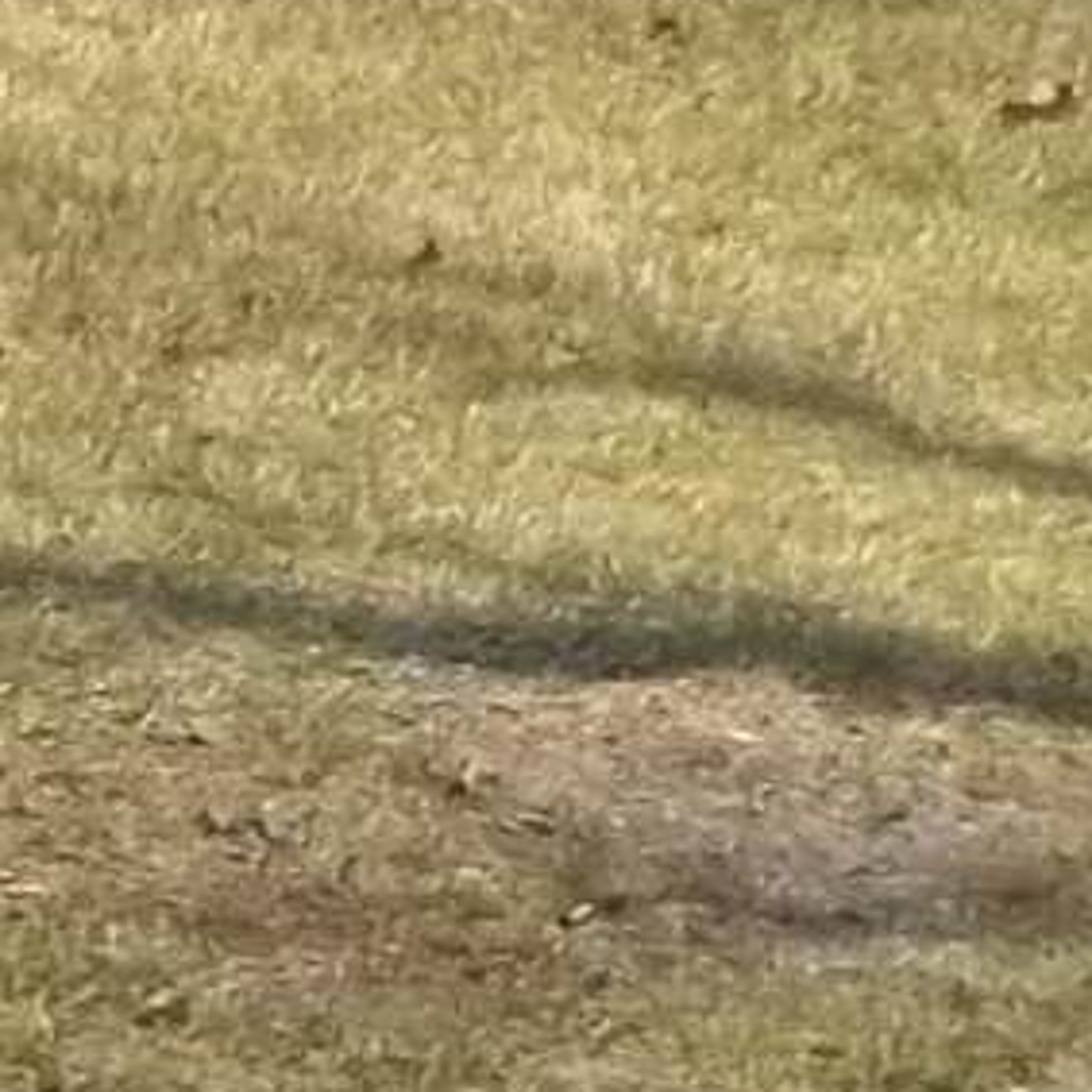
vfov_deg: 5.7
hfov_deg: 5.9
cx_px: -69
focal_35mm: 297
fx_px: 10600
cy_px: -1570
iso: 64
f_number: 8
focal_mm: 5.9
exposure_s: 1/100
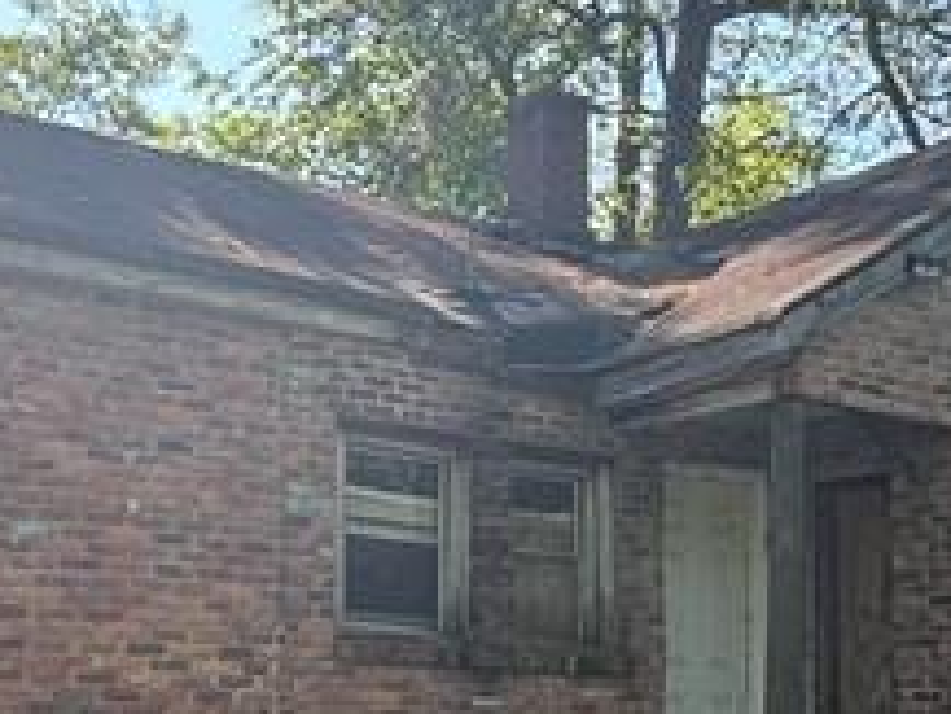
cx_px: 368
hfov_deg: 29.3
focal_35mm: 66
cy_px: 587
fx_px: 1814
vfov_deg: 21.9
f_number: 2.2
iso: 40
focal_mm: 2.22
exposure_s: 1/181
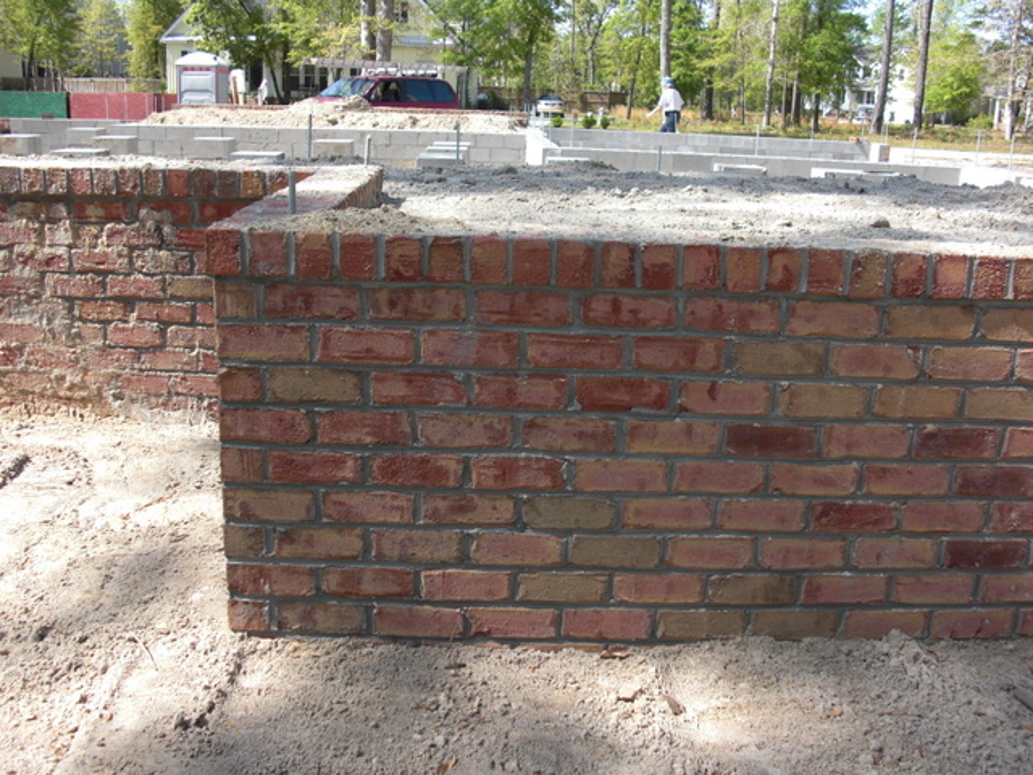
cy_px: 388
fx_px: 1074
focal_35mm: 36
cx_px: 516
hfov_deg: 51.4
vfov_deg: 39.7
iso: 50
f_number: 2.8
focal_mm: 6.3
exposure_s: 1/320
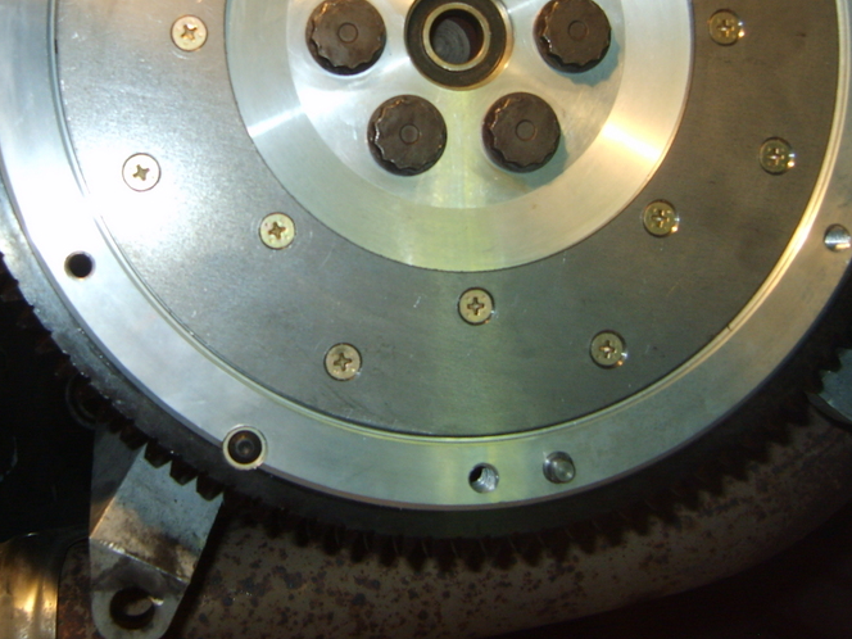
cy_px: 172
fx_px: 1329
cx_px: 340
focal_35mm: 54
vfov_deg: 26.7
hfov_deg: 35.4
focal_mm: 7.4
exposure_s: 1/30
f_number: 2.8
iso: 100
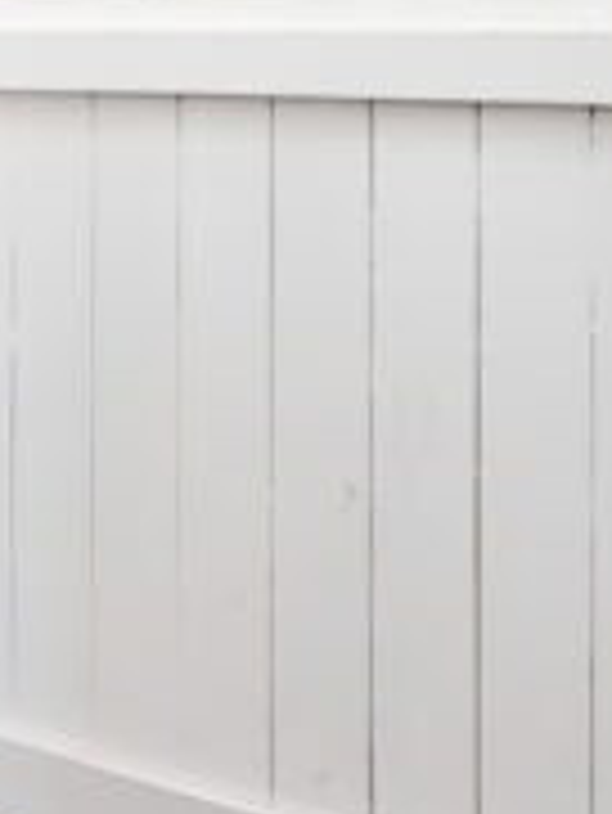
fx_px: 3061
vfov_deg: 15.0
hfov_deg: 10.6
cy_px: 83
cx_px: -554
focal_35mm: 130
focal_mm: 23.3
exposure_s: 1/125
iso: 3200
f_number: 3.2
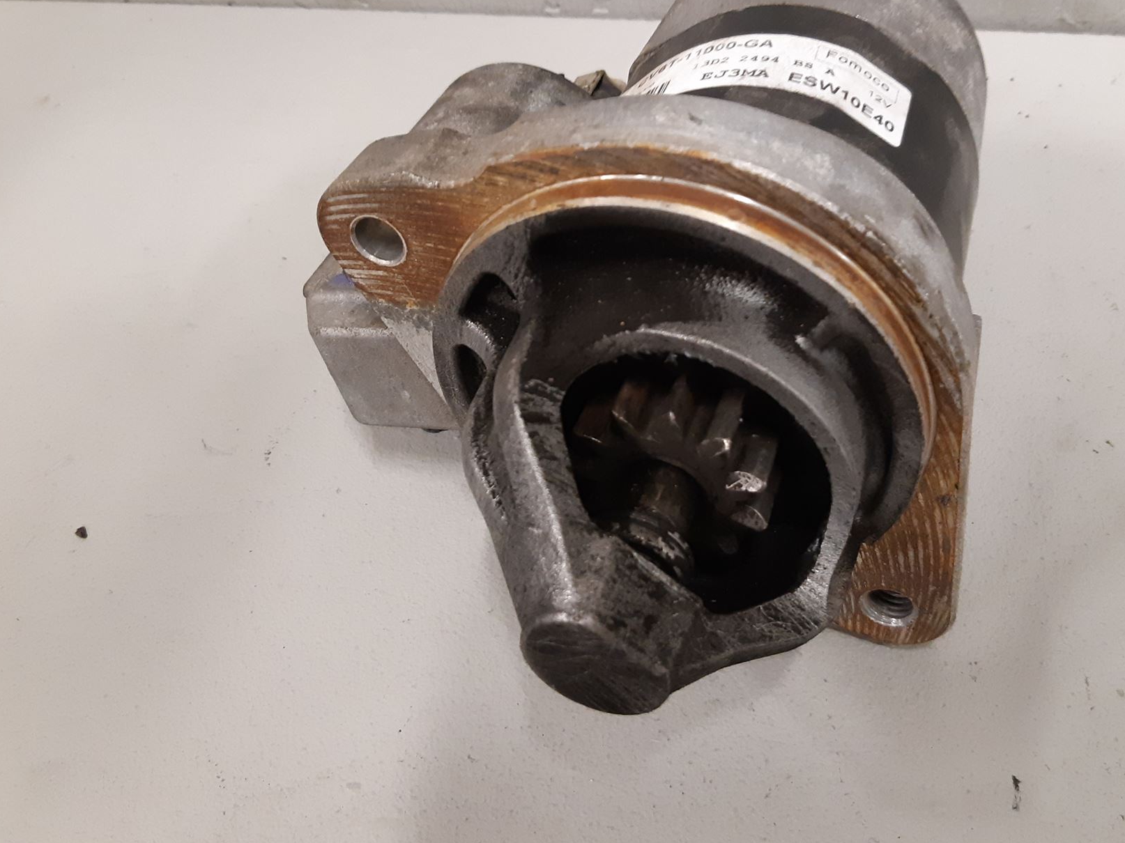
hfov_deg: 55.3
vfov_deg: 42.8
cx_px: 595
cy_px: 359
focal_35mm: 33
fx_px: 1072
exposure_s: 1/50
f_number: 1.7
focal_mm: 3.93
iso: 250
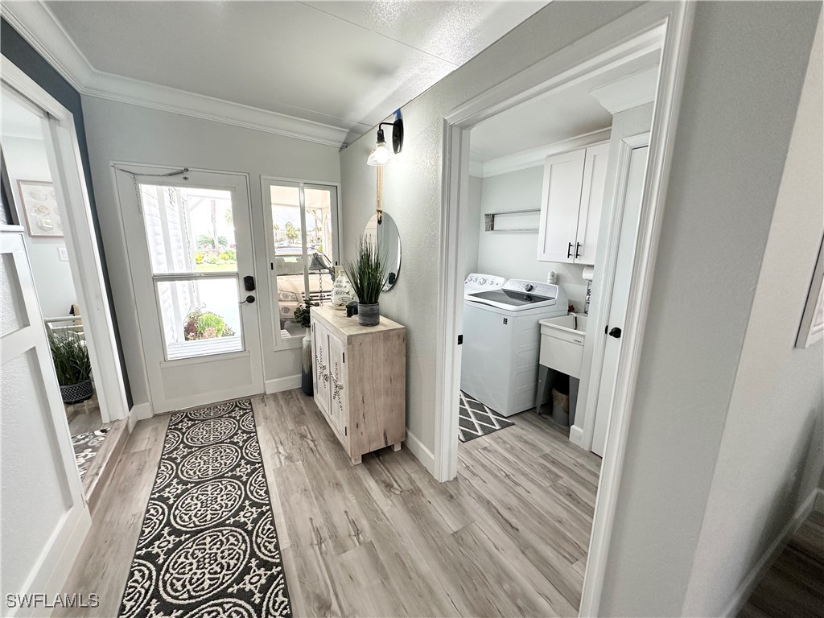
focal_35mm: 14
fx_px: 333
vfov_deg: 85.7
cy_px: 309
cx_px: 412
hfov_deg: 102.1
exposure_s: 1/120
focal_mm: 2.22
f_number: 2.2
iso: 125
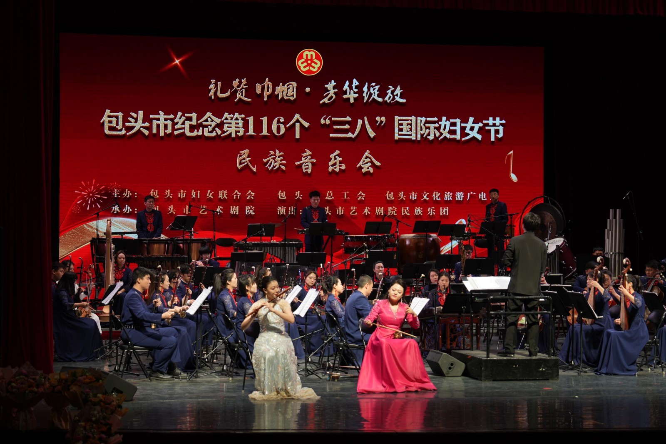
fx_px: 1517
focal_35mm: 82
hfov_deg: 24.8
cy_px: 222
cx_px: 333
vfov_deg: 16.6
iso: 100
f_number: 2.8
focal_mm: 55
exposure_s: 1/60
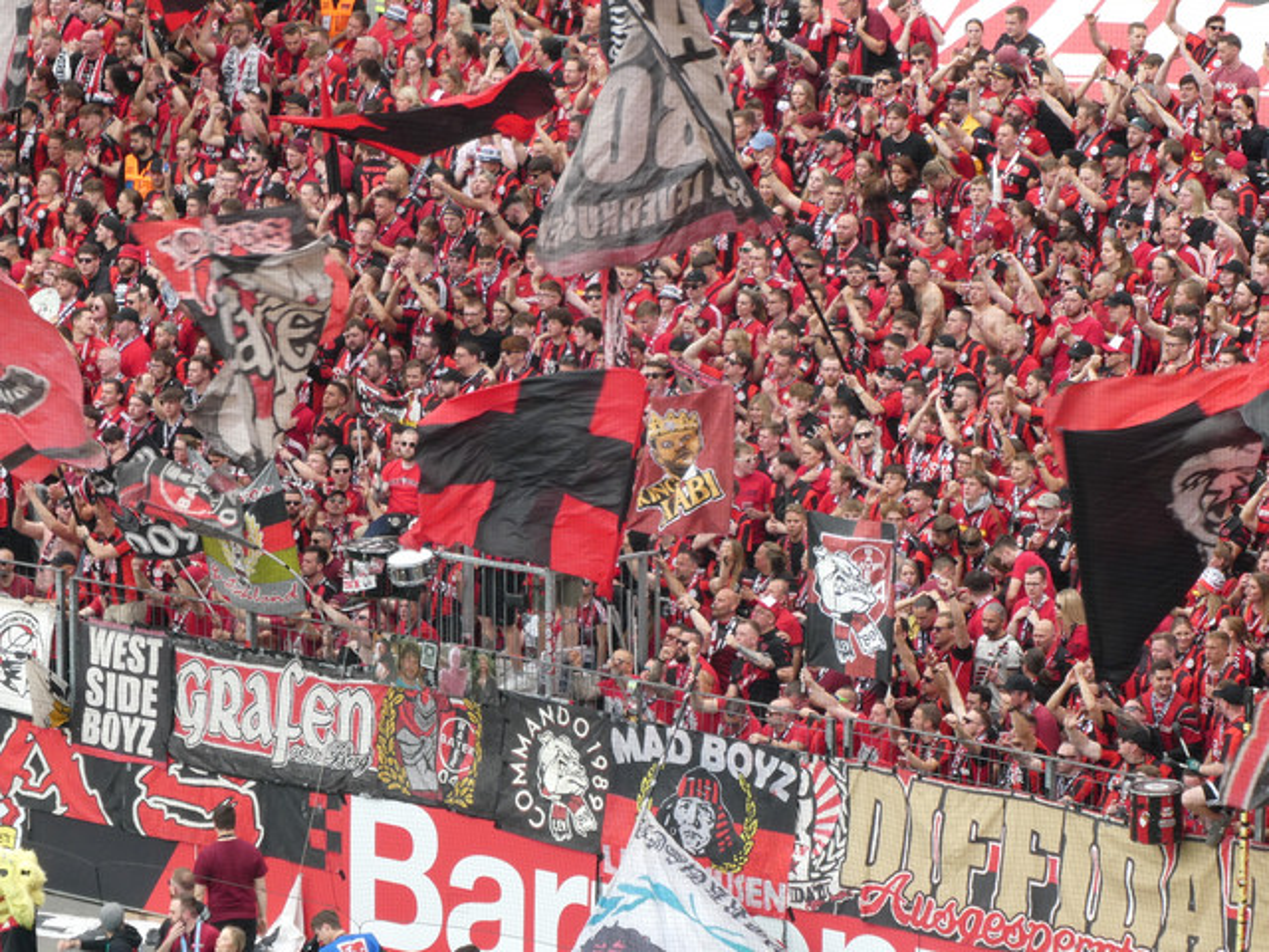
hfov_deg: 6.6
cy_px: 476
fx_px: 10998
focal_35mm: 300
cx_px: 634
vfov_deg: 5.0
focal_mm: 53.8
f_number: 5.8
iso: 200
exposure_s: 1/100
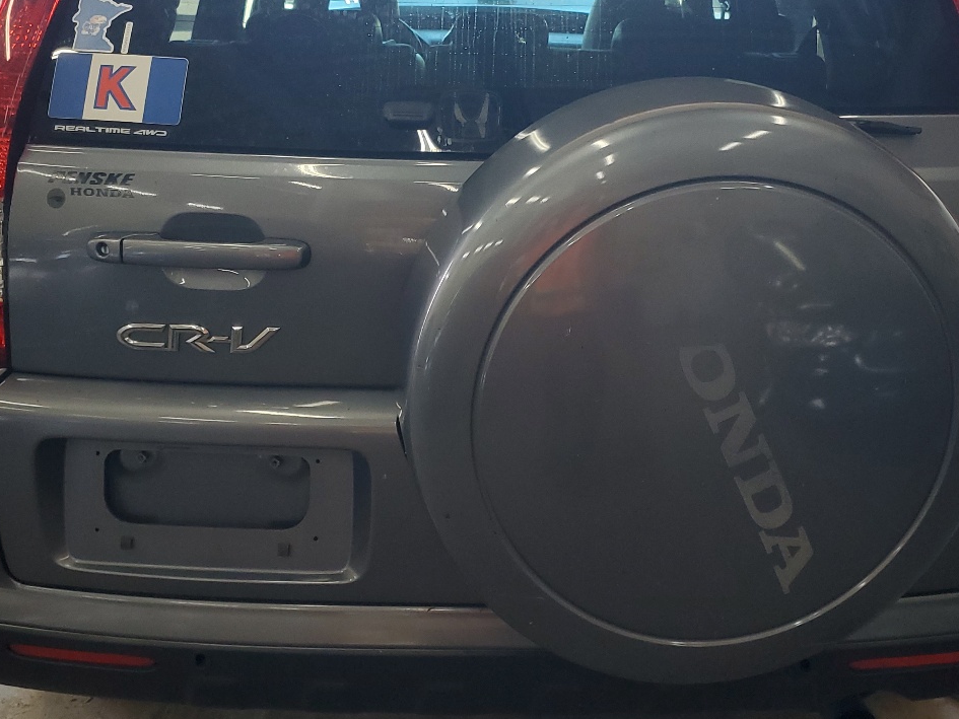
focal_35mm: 44
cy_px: 251
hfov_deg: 42.9
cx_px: 480
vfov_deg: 32.7
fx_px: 1219
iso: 86
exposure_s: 1/120
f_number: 1.5
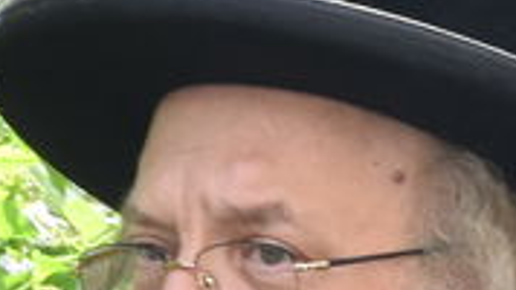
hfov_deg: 2.8
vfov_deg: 1.6
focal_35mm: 765
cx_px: 157
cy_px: 541
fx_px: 10464
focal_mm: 62
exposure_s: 1/200
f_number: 13
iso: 800
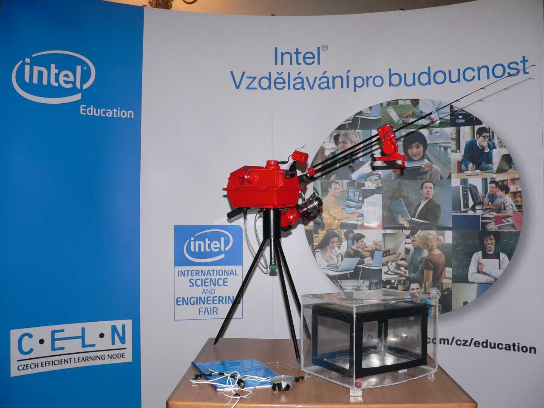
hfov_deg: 51.4
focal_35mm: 36
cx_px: 272
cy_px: 204
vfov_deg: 39.7
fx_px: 566
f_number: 2.8
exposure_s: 1/60
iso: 100
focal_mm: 6
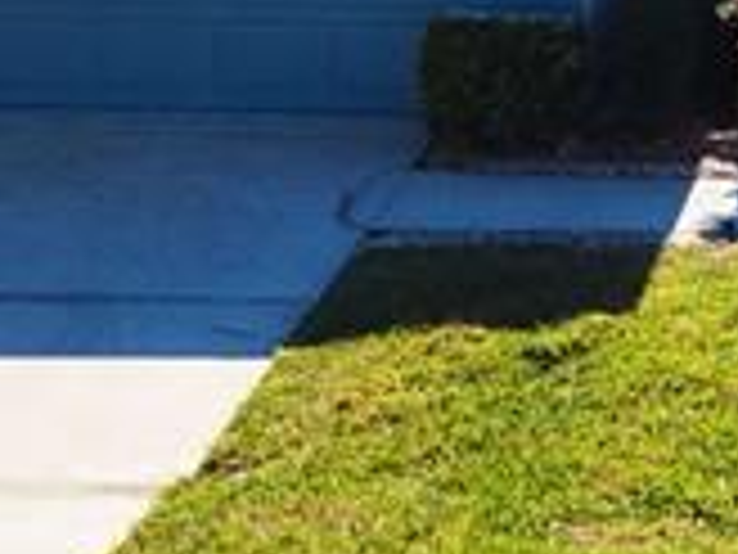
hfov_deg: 11.6
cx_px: 1148
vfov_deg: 9.0
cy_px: -187
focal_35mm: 162
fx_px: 3454
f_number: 2.2
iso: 100
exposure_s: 1/1250
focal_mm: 4.7
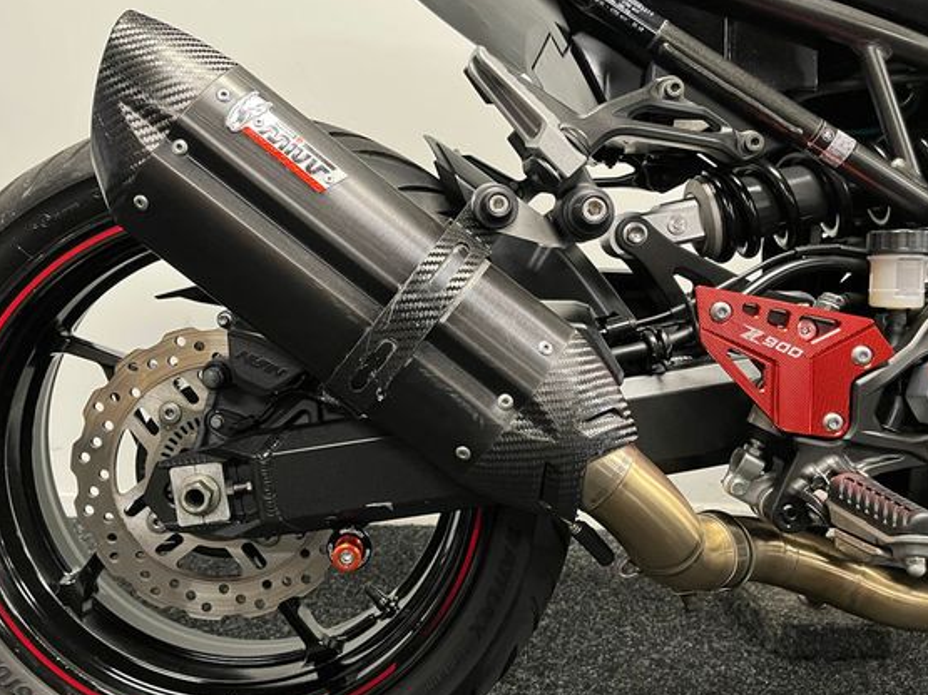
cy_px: 316
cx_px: 411
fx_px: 804
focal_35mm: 30
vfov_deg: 46.7
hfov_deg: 59.8
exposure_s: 1/50
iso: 320
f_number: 1.6
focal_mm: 5.1
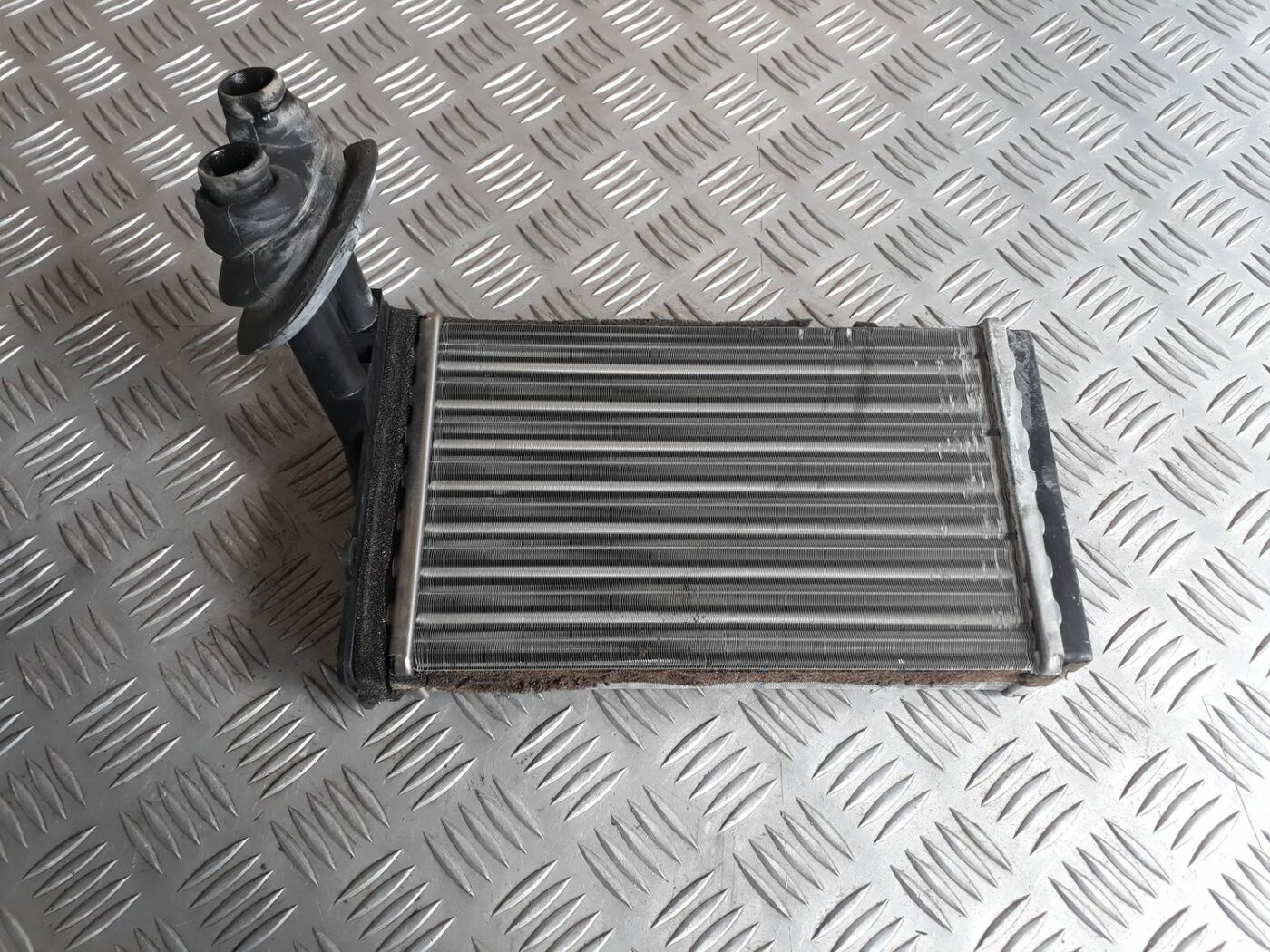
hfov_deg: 65.3
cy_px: 476
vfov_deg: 51.4
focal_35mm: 27
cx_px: 635
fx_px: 991
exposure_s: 1/100
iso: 64
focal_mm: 3.6
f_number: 1.9
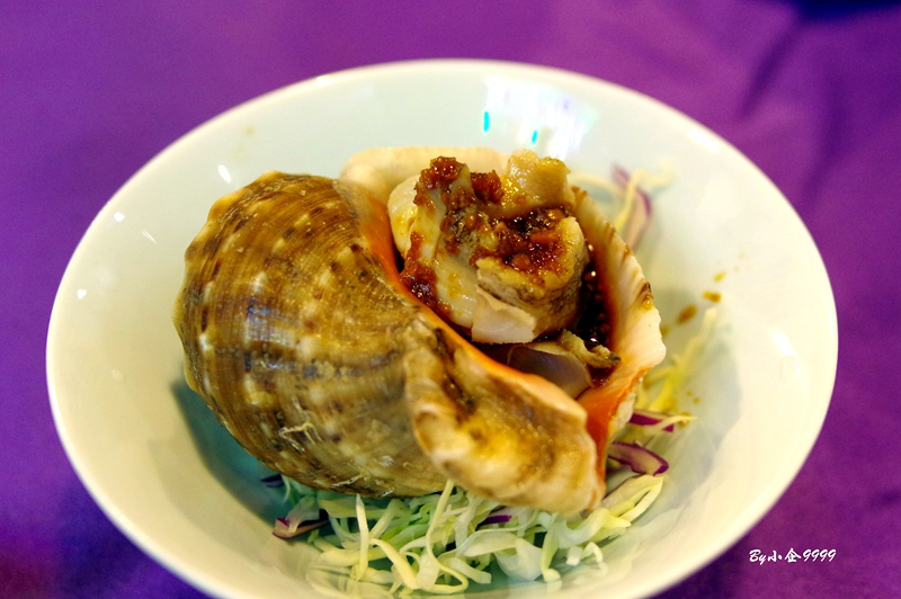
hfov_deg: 42.8
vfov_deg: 29.2
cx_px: 450
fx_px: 1150
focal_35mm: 46
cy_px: 300
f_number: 3.5
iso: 1600
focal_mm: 31
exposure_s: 1/30
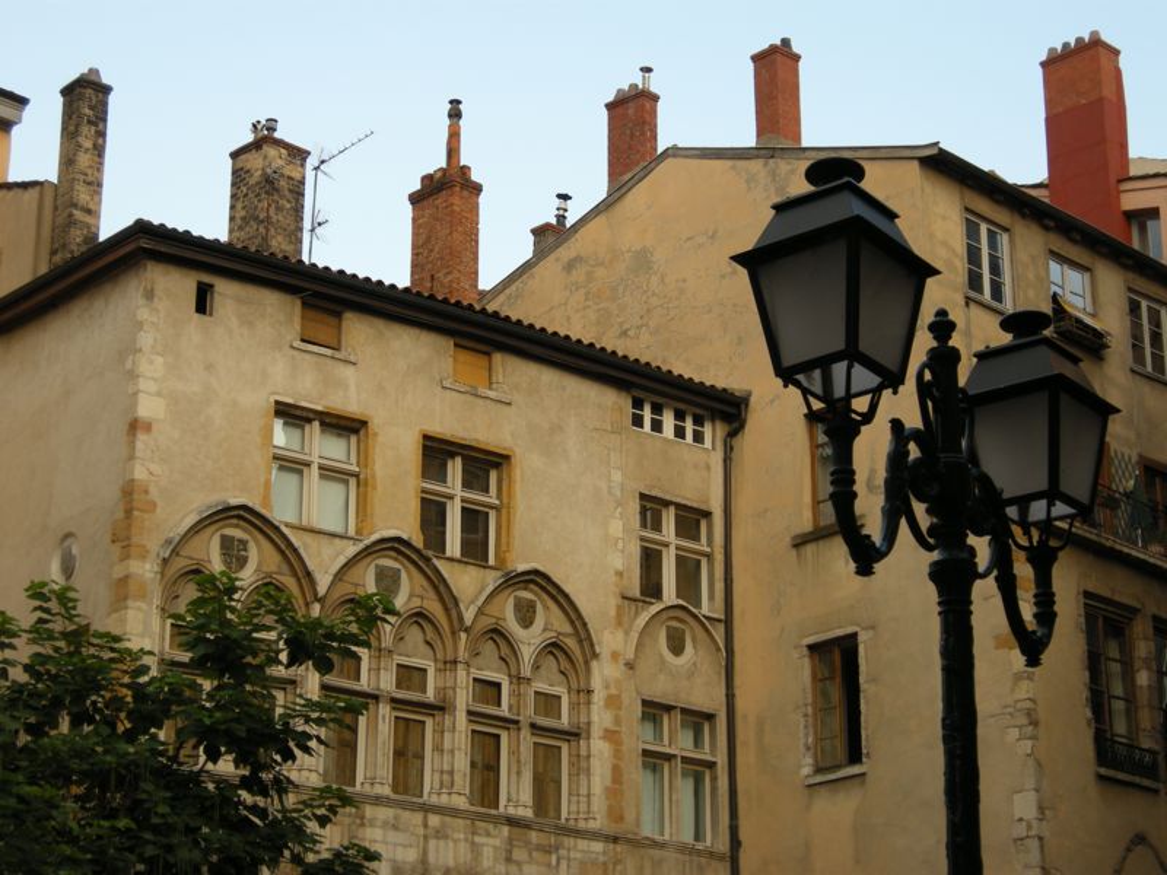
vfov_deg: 19.9
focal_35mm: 74
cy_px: 438
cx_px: 584
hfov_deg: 26.3
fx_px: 2495
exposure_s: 1/81
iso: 64
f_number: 3.9
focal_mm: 15.7
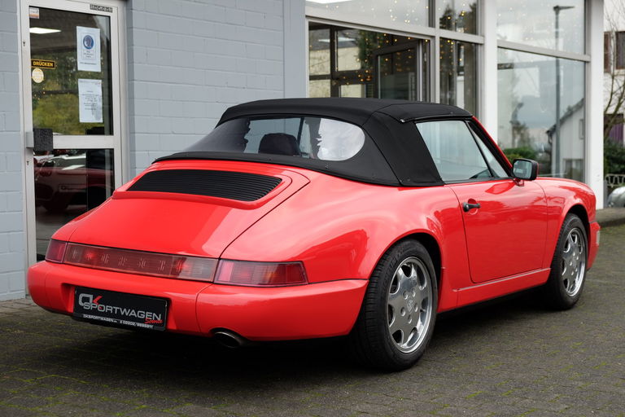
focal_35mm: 59
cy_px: 208
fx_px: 1024
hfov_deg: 33.9
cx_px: 312
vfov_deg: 23.0
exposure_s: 1/80
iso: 200
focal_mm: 39
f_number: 3.6
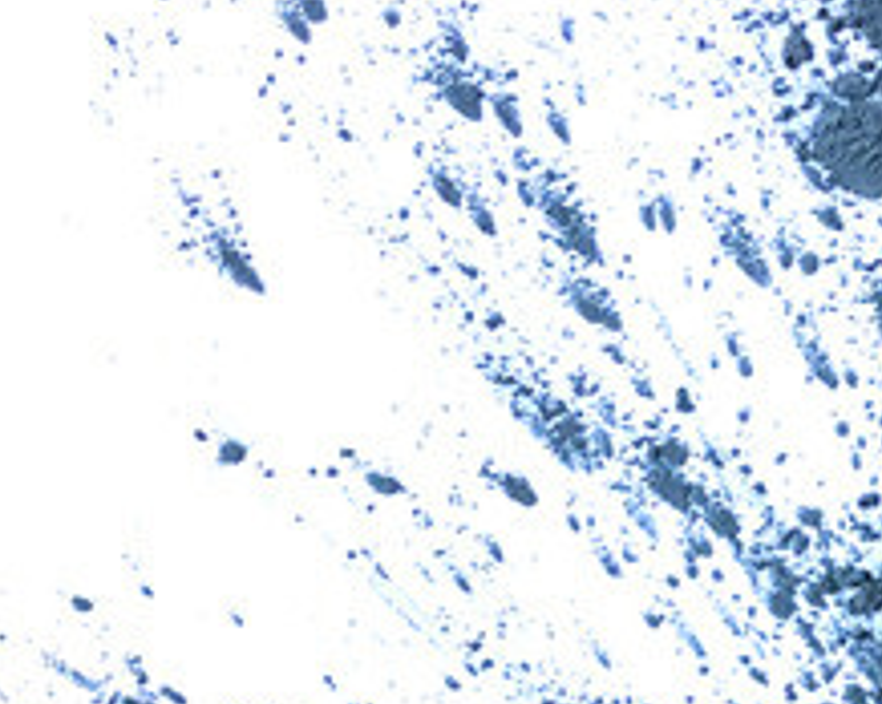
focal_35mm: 113
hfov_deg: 16.2
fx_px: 2947
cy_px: 793
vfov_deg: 13.3
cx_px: 1109
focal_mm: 3.3
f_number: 2.4
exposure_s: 1/100
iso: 32
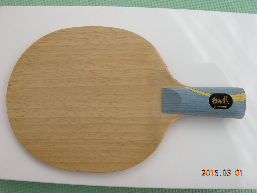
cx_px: 128
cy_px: 96
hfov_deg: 52.6
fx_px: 260
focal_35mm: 35
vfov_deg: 40.7
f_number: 4.8
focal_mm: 7.5
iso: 64
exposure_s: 1/145
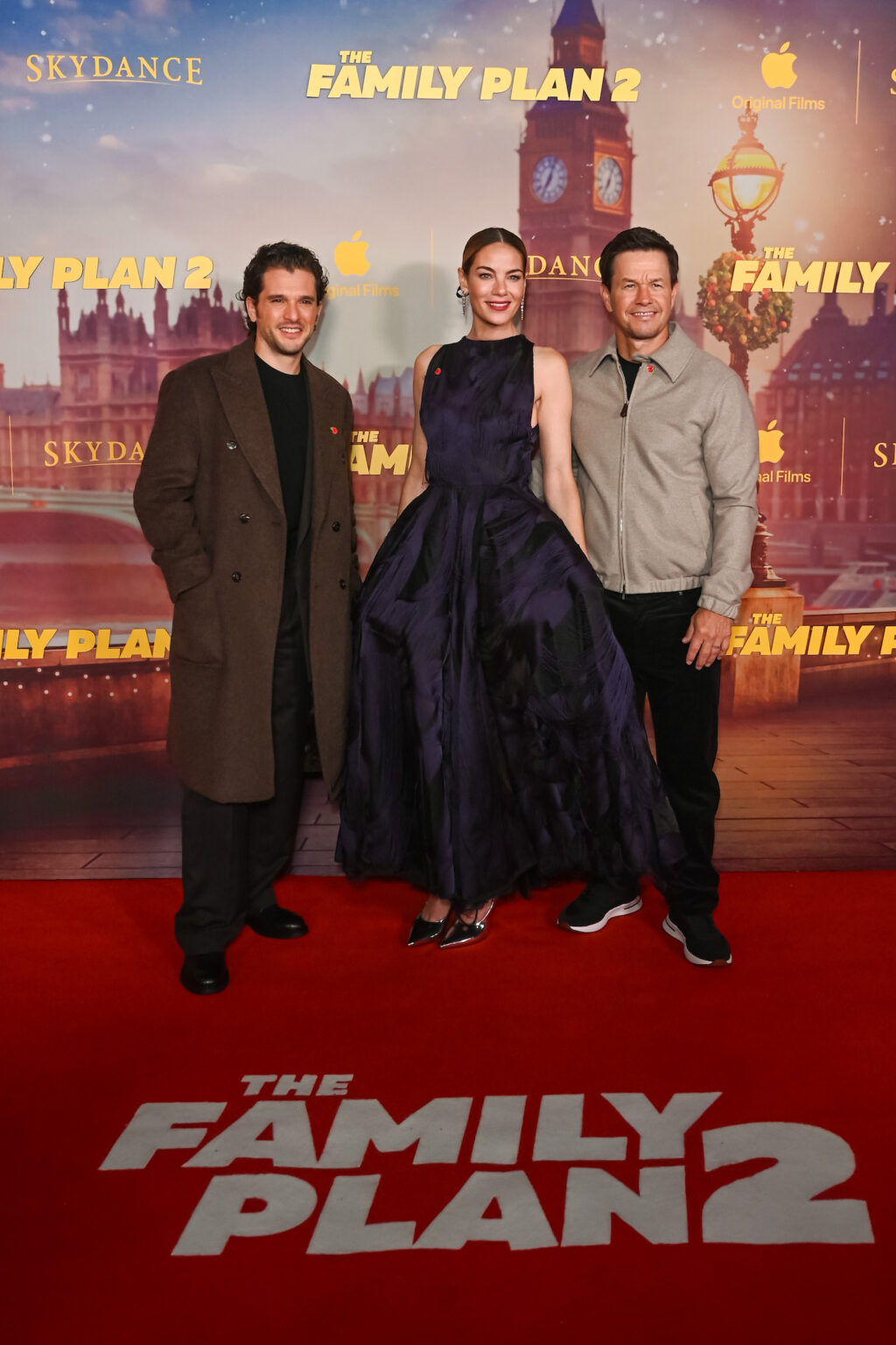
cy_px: 672
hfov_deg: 42.3
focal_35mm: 31
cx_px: 448
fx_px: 1157
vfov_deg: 60.3
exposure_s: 1/200
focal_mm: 31
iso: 1600
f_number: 5.6
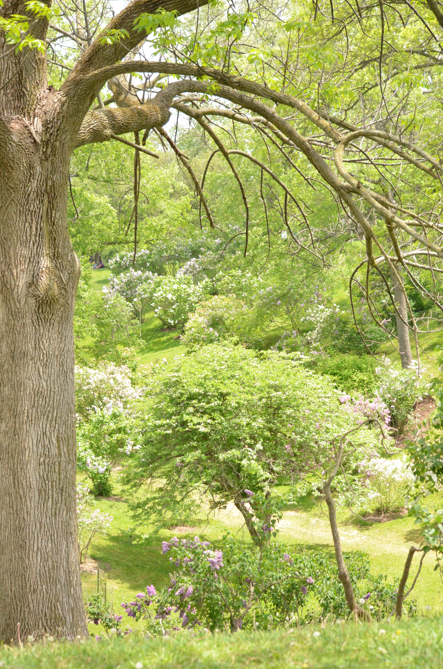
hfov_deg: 16.5
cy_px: 334
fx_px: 1530
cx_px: 222
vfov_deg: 24.7
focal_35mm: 82
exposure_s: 1/4000
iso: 3200
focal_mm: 55
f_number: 4.5
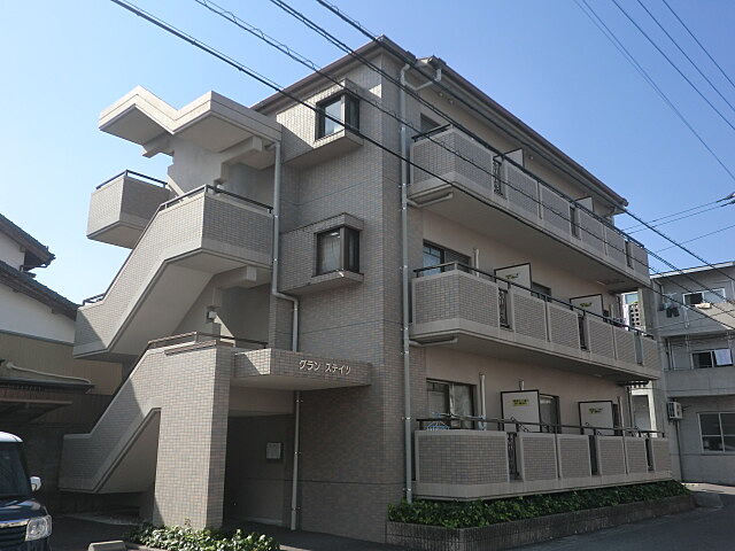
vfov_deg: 45.4
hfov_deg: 58.4
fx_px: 658
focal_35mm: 31
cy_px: 276
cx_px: 368
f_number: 2.9
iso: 50
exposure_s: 1/800
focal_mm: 5.64
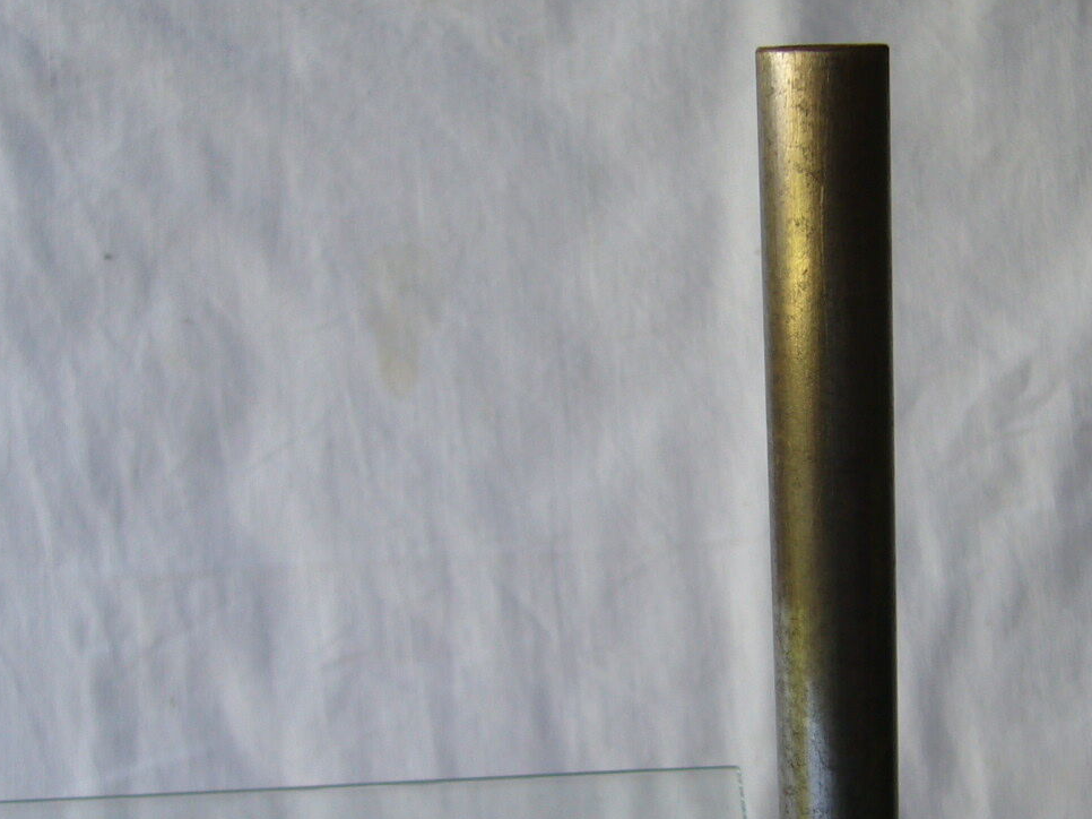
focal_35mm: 58
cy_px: 613
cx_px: 766
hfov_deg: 32.8
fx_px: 1829
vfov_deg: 24.9
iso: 80
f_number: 2.8
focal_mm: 5.8
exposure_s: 1/100
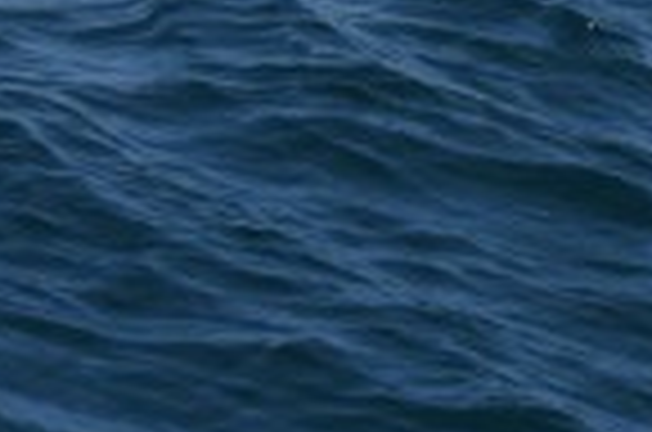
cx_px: 2113
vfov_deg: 1.4
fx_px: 17199
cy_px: -810
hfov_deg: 2.1
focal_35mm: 952
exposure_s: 1/1600
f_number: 5.6
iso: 200
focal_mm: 85
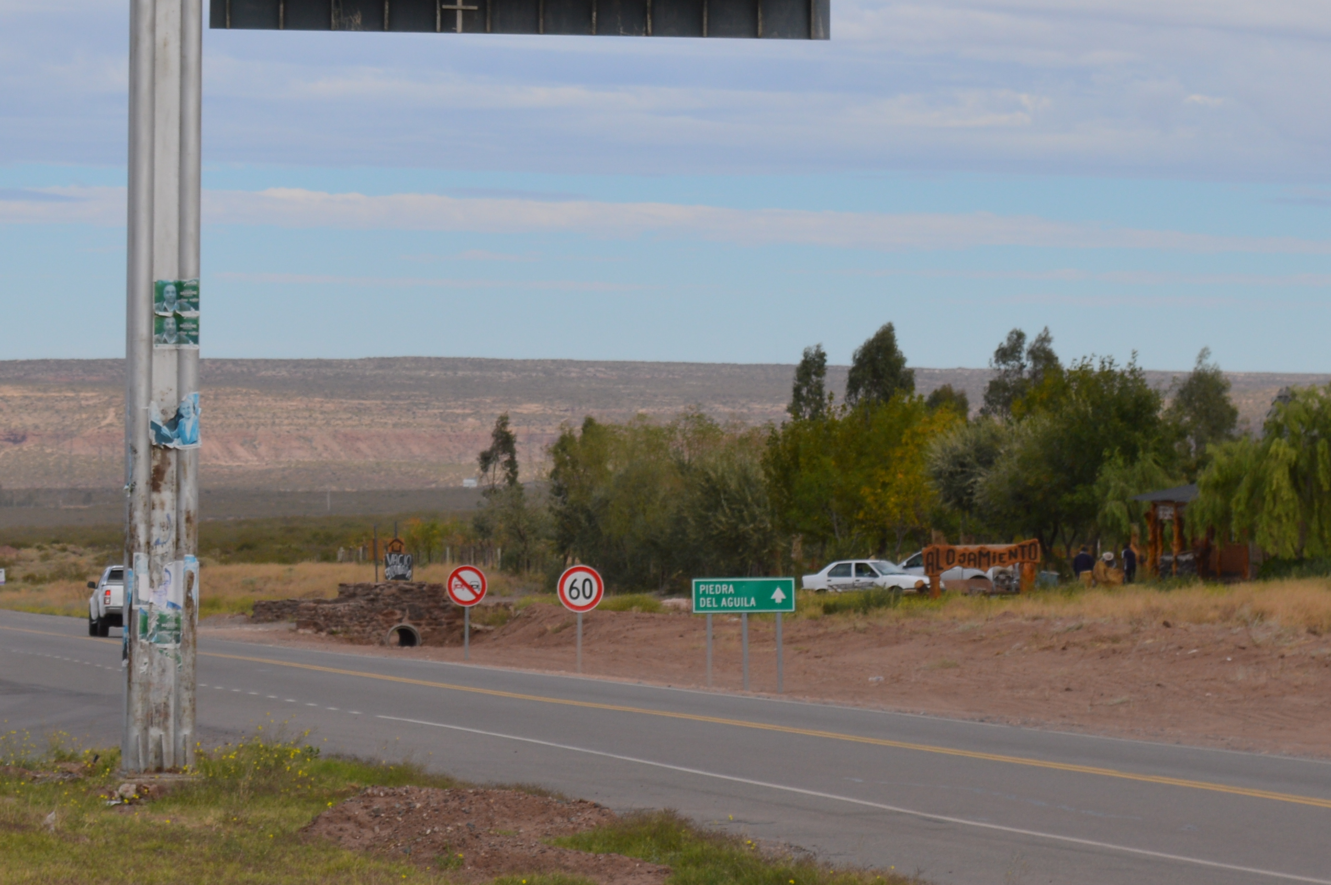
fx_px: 7210
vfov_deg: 7.0
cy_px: -117
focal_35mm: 195
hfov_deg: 10.5
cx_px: 546
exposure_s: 1/250
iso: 100
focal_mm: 55
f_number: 8
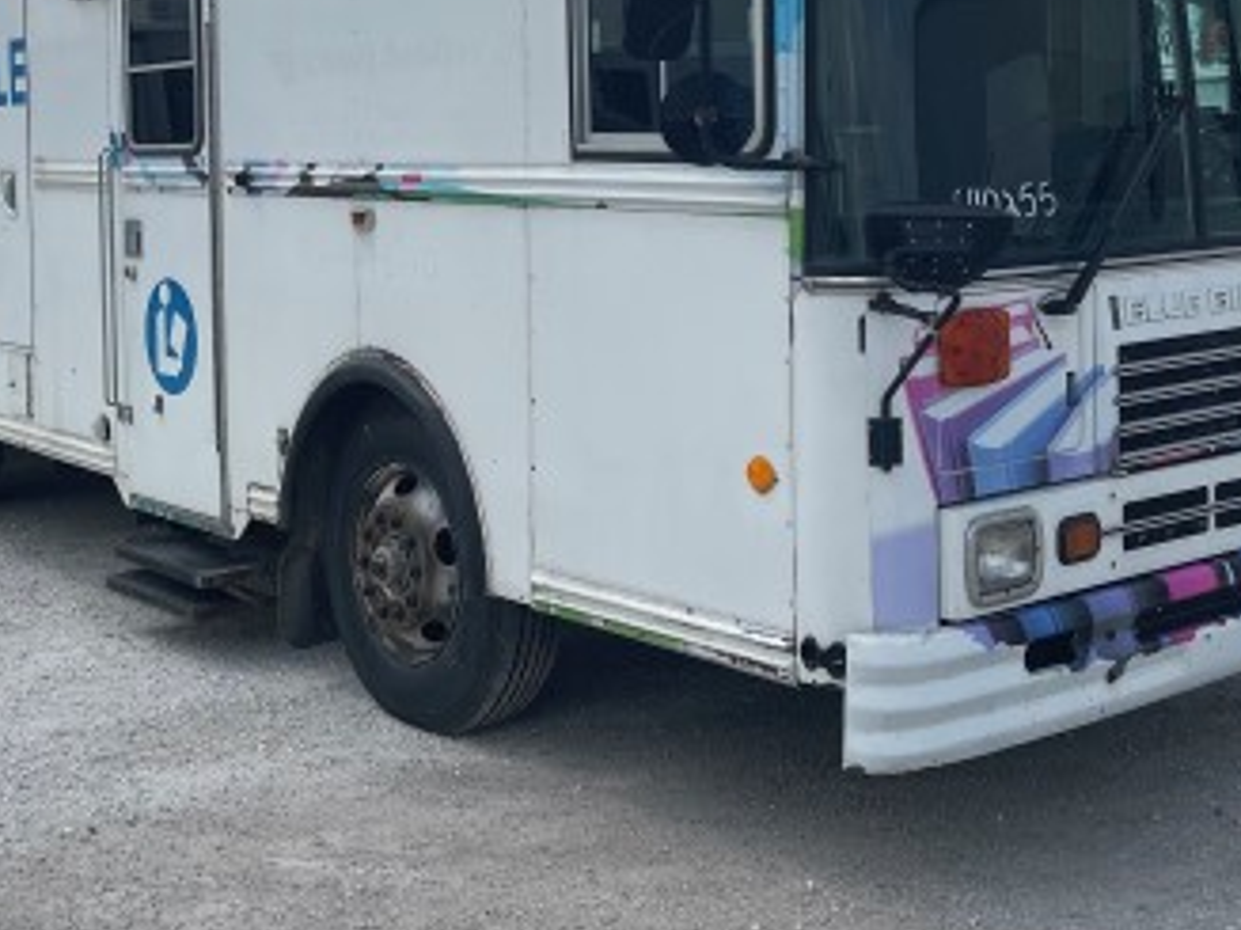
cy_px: 159
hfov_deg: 36.2
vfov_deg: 26.9
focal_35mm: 53
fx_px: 1899
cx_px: 672
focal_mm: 5.1
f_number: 1.6
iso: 32
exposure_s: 1/6250
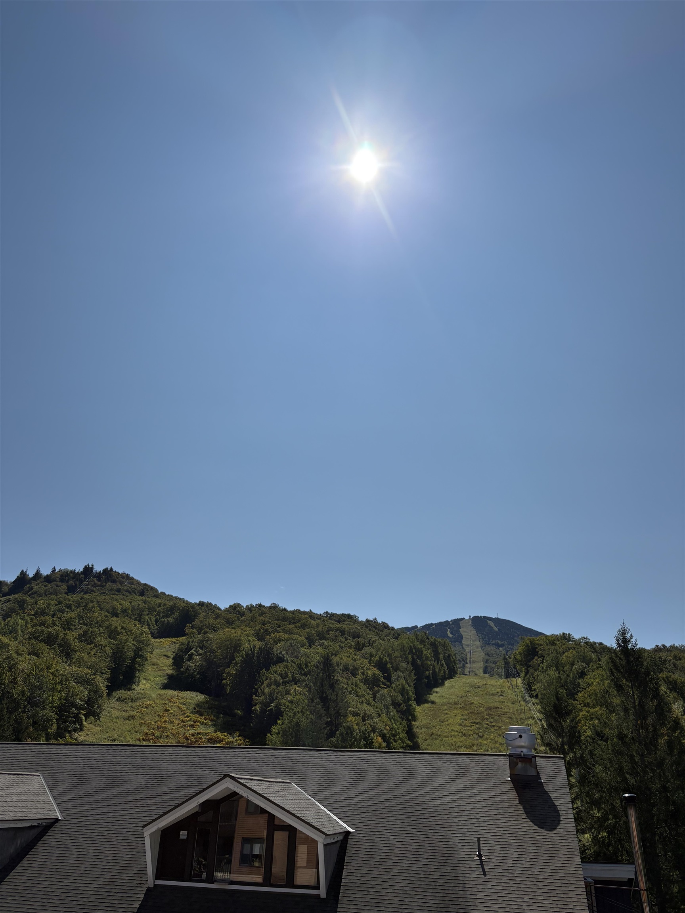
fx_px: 686
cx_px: 342
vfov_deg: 67.3
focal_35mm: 26
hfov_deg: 53.1
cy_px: 456
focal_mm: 5.96
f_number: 1.6
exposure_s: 1/11905
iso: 50
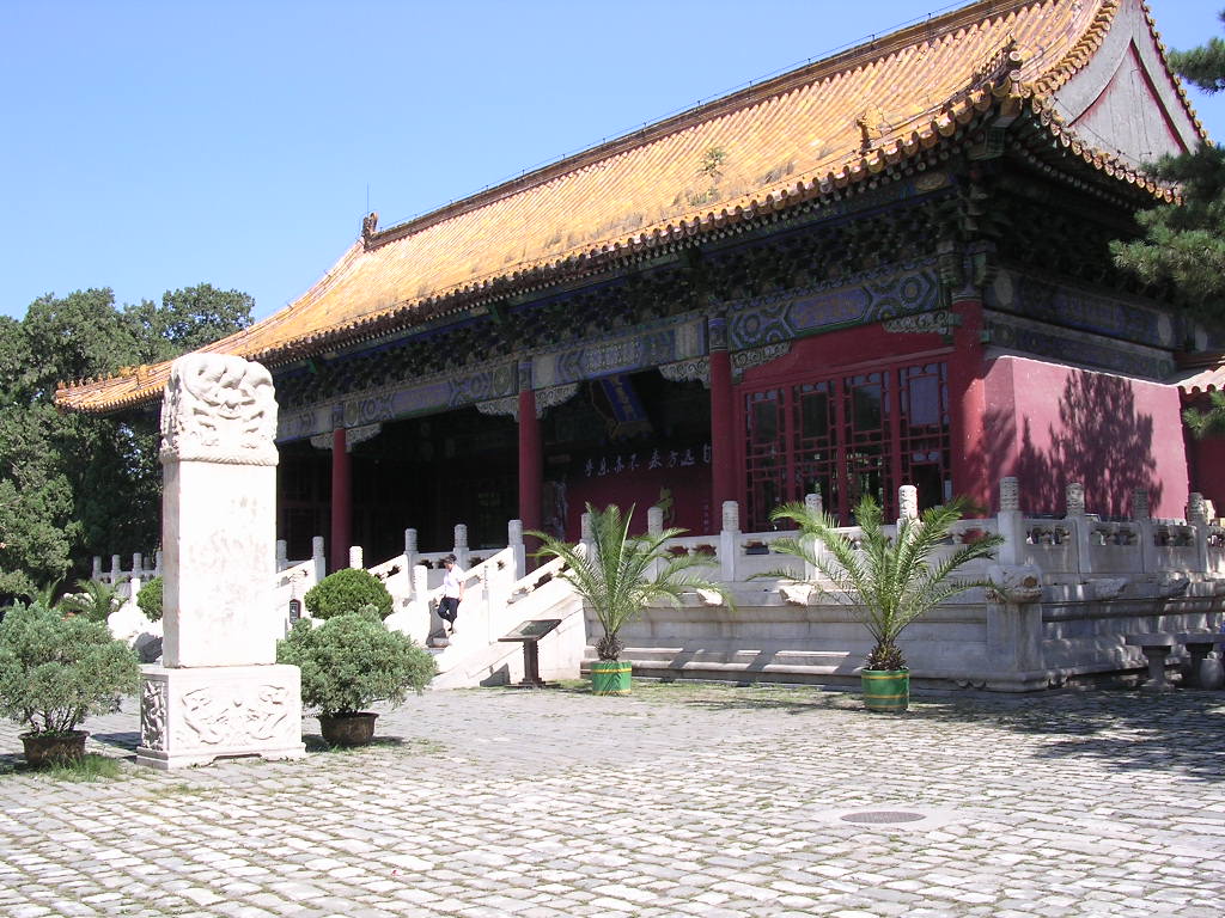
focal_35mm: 38
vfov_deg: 37.7
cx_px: 612
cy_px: 459
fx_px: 1345
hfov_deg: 49.0
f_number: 5.6
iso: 100
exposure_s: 1/151
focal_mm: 5.8
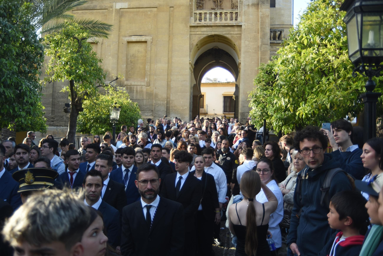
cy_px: 128
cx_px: 192
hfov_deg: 58.7
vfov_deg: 41.1
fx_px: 341
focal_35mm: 32
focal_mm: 32
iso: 100
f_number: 3.5
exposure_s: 1/160
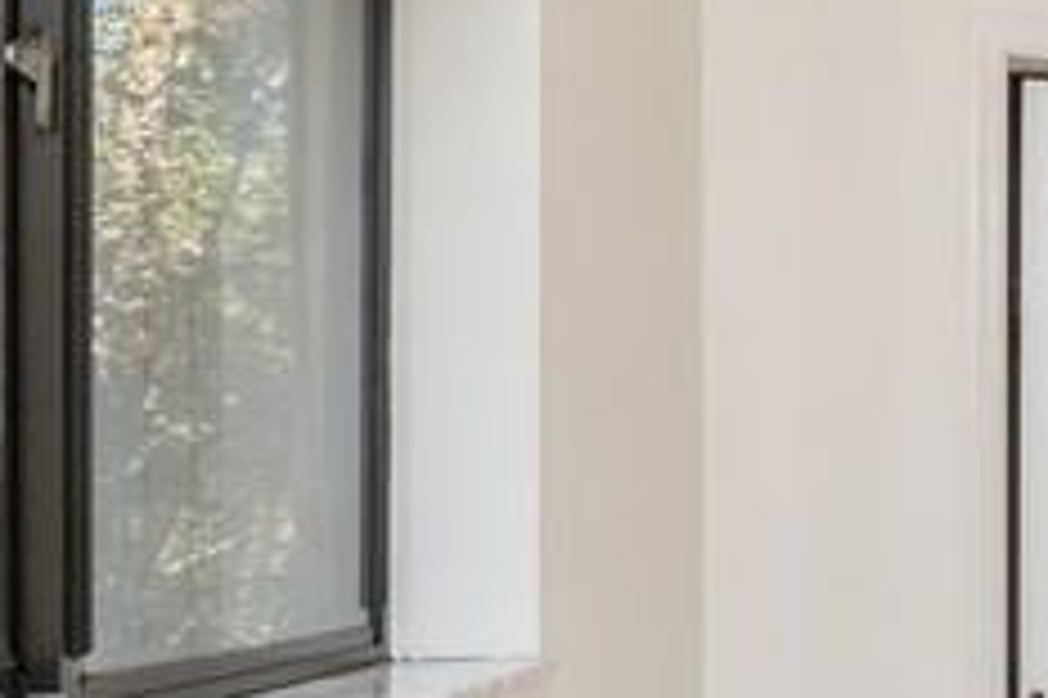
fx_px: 1687
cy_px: 500
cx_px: 1556
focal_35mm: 58
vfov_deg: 23.2
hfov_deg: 25.9
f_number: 8
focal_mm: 10
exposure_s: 1/60
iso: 200
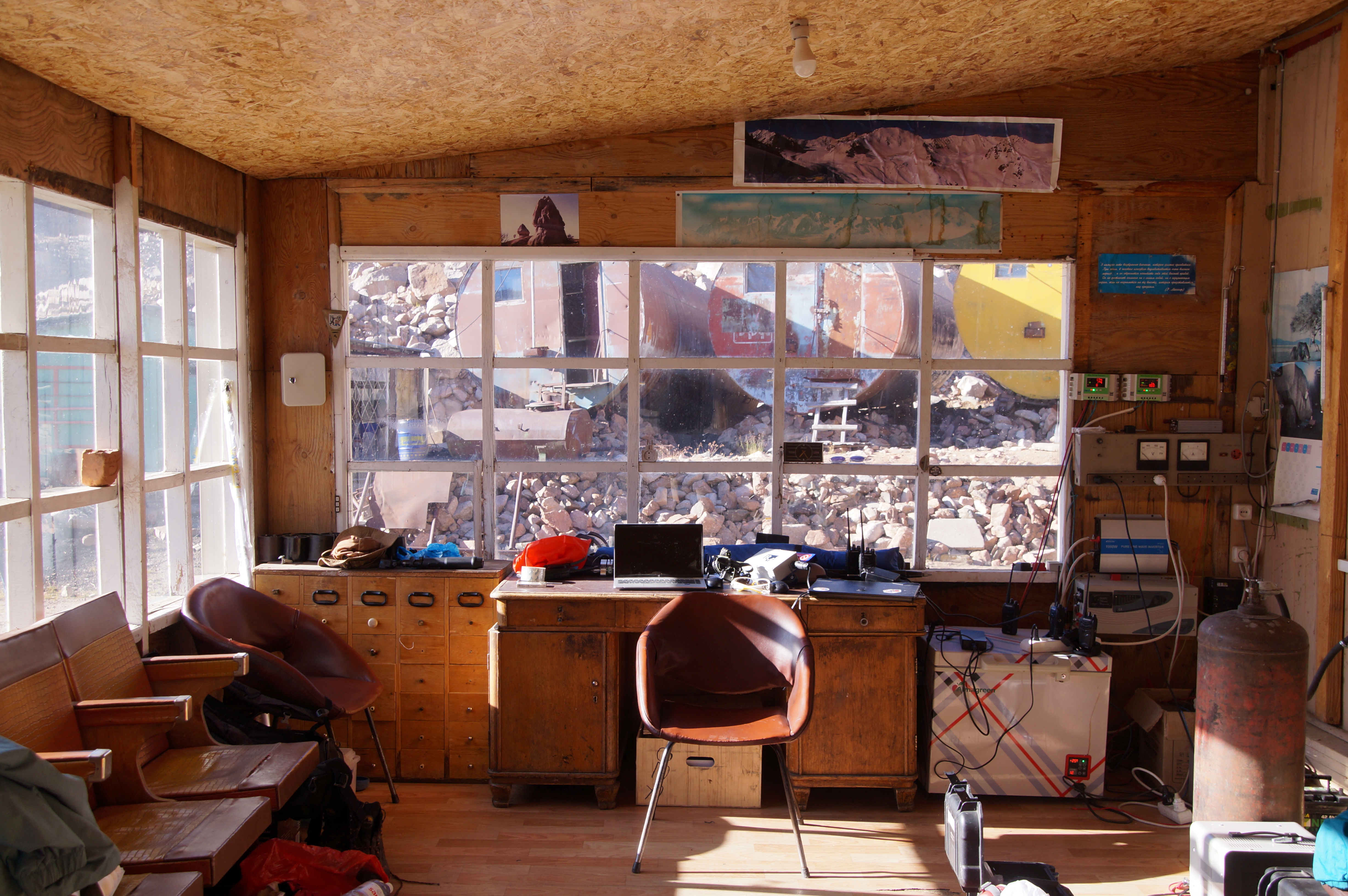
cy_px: 448
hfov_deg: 53.2
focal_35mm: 36
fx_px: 1347
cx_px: 674
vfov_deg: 36.8
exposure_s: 1/160
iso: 100
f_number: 5.6
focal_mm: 24
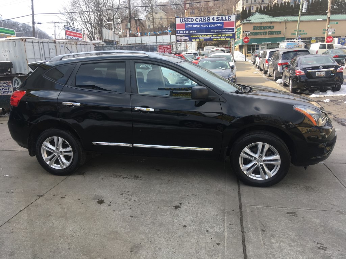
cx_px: 173
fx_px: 290
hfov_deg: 61.7
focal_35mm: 29
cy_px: 130
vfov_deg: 48.2
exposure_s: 1/490
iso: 25
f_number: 2.2
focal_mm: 4.15
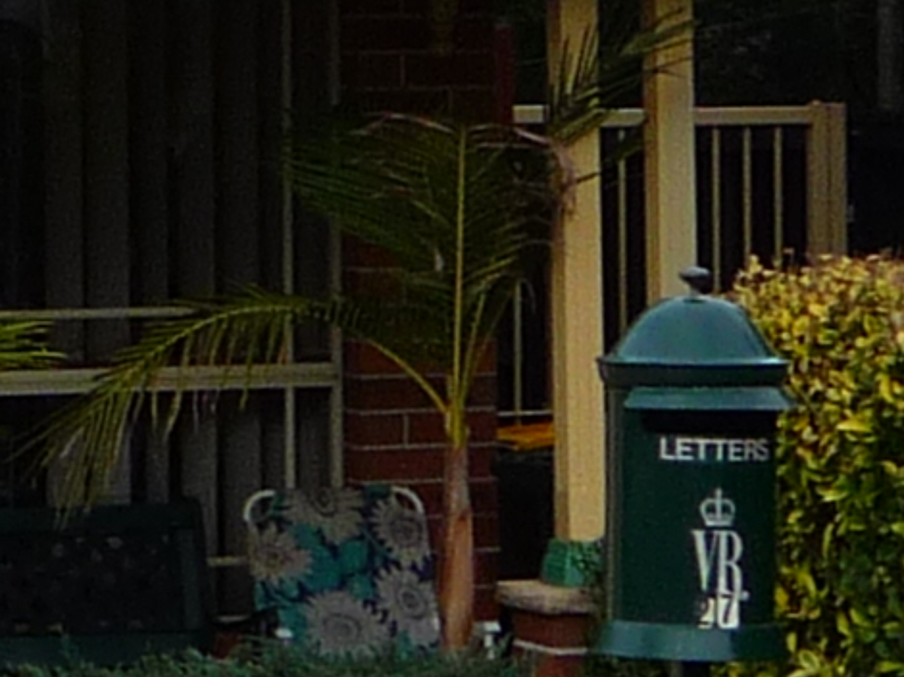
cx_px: -213
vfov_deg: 6.3
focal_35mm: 233
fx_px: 6082
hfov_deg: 8.4
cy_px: -144
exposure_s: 1/400
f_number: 4
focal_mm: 5.2
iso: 100
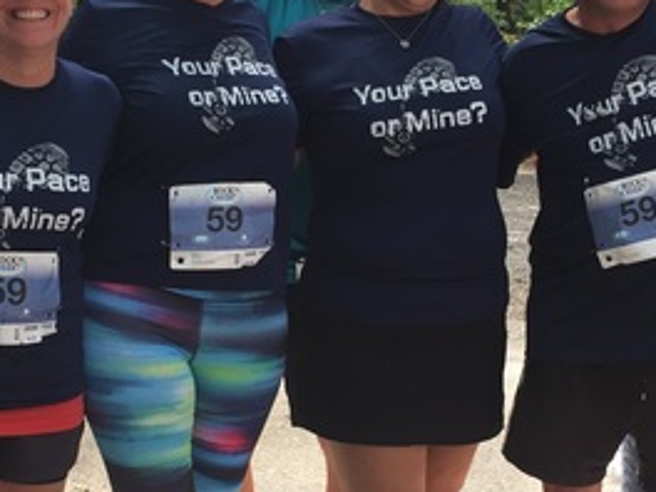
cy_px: 296
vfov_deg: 18.6
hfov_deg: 24.7
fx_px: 1497
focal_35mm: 79
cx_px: 330
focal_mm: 4.15
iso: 40
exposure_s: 1/120
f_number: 2.2
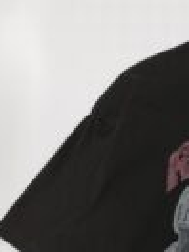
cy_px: 252
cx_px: 265
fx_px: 619
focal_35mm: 85
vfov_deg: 22.2
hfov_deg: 16.2
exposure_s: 1/15
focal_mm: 4.27
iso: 100
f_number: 1.8
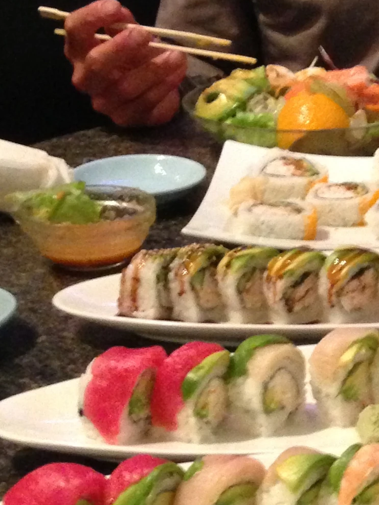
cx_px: 568
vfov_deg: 18.0
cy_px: 309
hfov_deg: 12.9
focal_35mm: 109
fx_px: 1591
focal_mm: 4.13
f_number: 2.4
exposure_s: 1/15
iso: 500
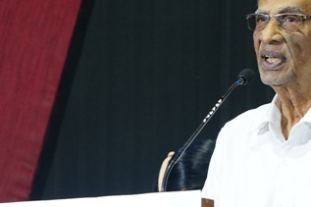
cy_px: 105
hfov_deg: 6.8
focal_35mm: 303
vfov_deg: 4.5
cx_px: 150
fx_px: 2616
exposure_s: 1/160
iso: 2000
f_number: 4.5
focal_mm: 100
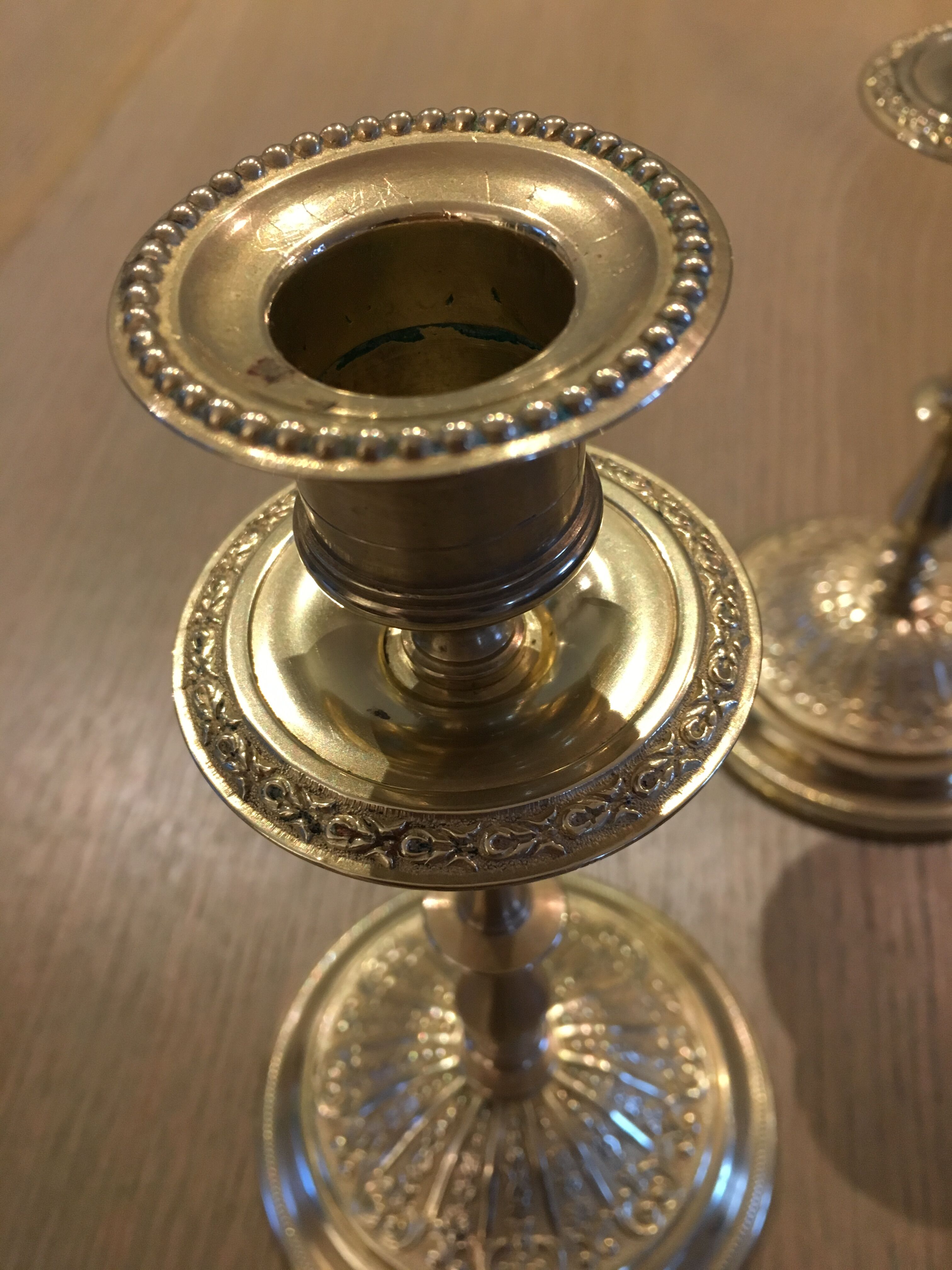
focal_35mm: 29
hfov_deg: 48.2
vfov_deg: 61.7
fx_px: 1063
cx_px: 476
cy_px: 635
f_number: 2.2
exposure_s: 1/33
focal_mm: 4.15
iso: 160
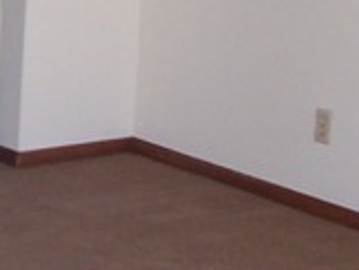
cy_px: -18
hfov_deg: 13.4
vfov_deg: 10.1
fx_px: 1516
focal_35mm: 146
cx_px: 18
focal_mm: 5.6
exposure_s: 1/60
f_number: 2.8
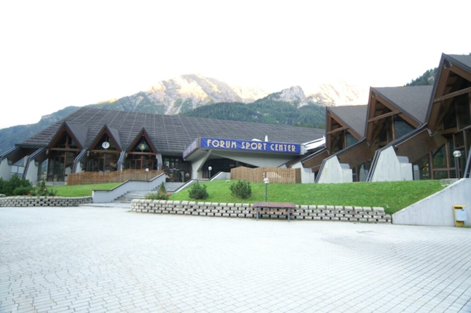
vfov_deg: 56.1
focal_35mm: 22
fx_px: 294
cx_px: 236
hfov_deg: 77.4
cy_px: 156
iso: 400
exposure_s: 1/30
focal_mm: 15
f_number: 5.6
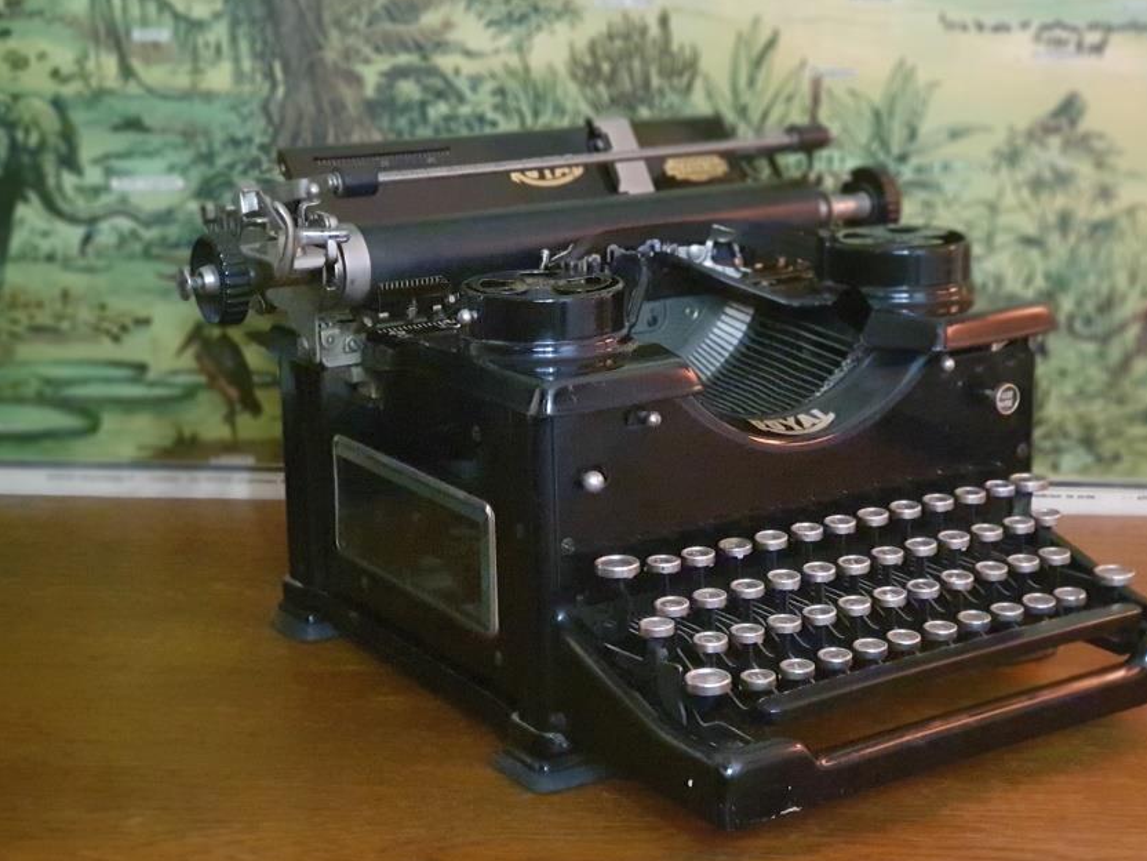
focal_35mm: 64
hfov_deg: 30.2
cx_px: 638
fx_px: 2121
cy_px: 433
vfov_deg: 22.9
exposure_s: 1/17
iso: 1600
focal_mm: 6
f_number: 2.4
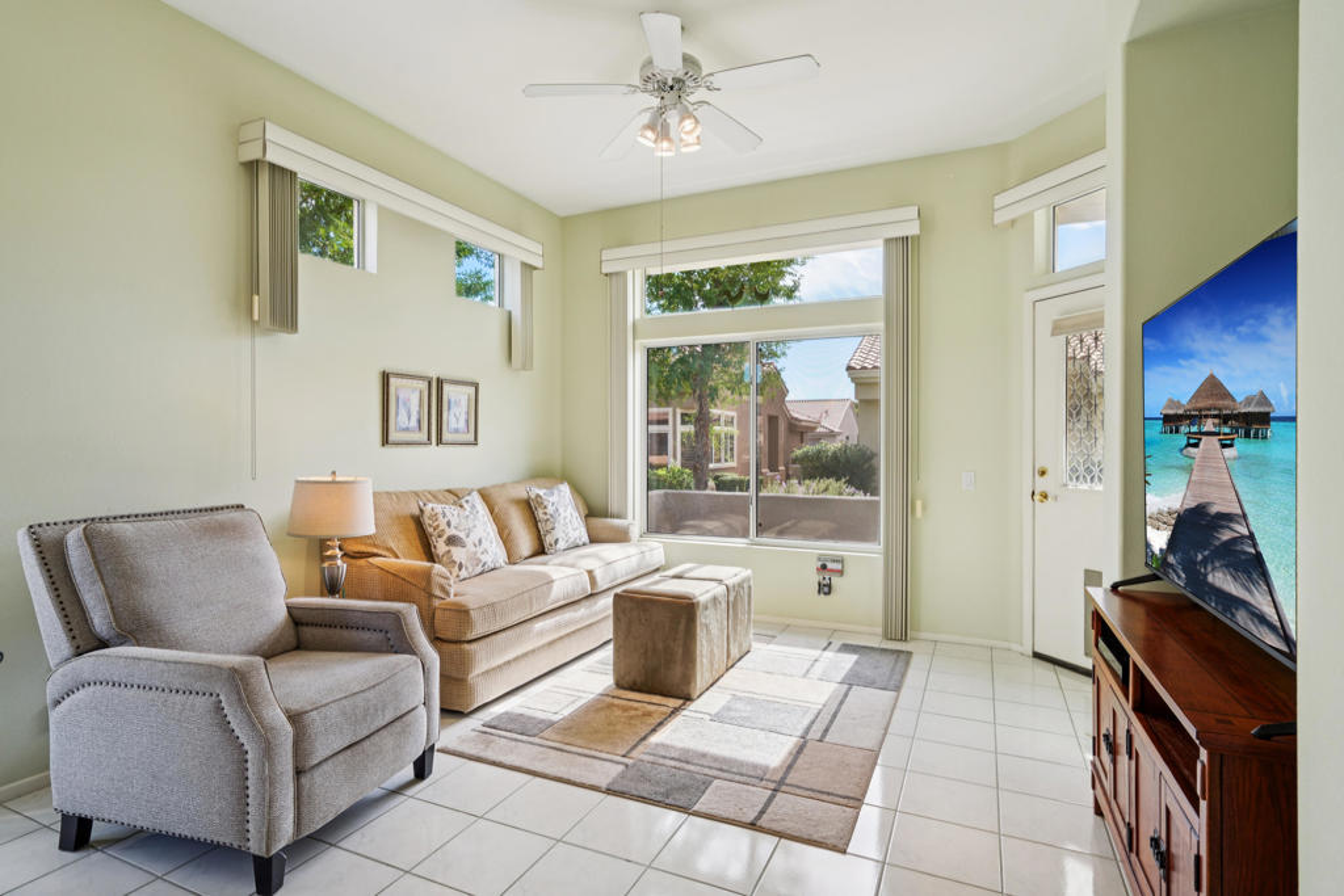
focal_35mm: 17
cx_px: 672
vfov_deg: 70.5
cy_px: 448
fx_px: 635
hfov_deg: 93.3
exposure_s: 1/40
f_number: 8
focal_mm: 17
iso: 100
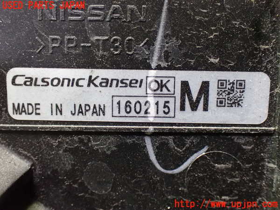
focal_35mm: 44
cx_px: 140
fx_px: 356
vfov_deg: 32.9
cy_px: 105
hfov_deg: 42.9
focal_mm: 7.84
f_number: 2.9
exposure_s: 1/40
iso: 1600
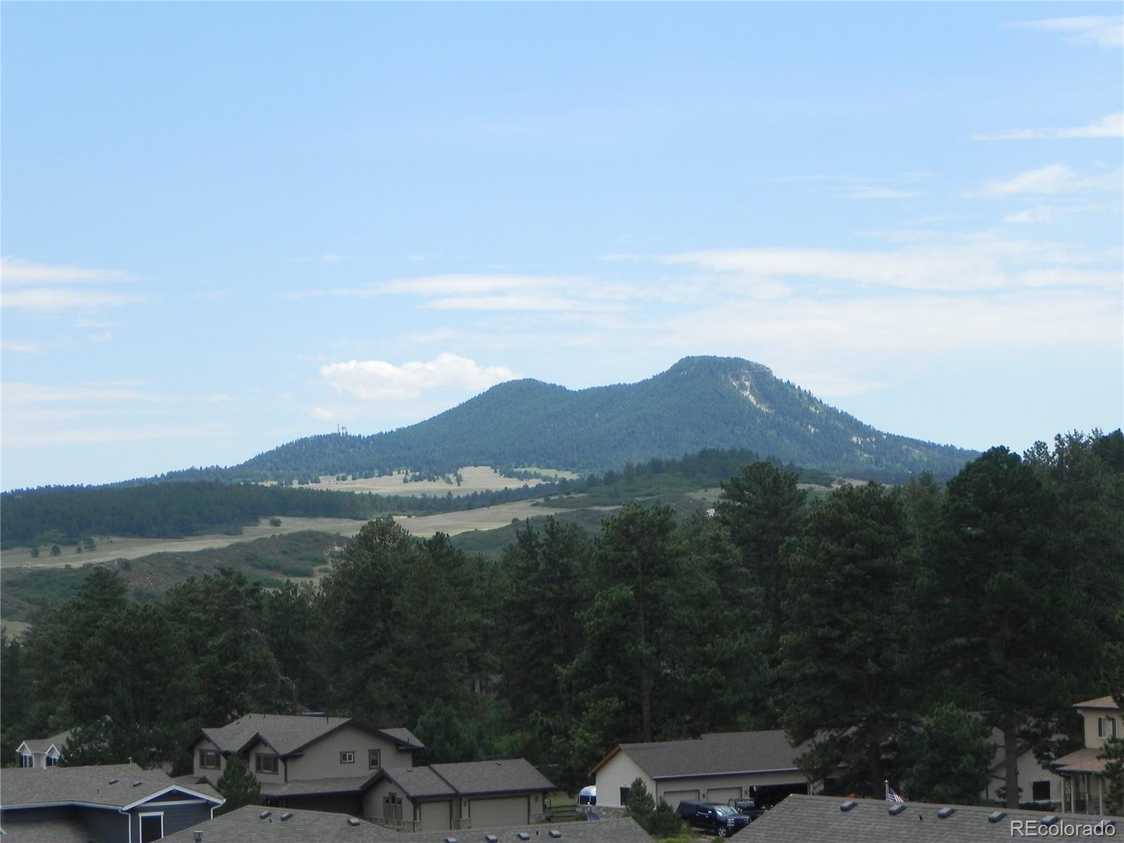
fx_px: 3409
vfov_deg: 14.1
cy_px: 422
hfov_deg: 18.7
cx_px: 562
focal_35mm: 105
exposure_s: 1/364
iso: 160
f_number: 7.1
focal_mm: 18.8
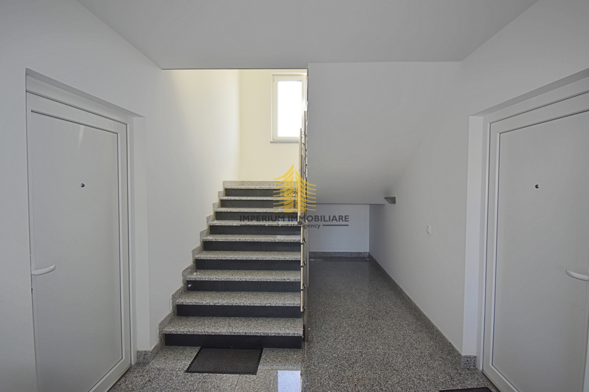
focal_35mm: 20
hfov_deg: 85.4
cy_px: 196
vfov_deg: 63.2
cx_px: 294
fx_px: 319
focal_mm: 13
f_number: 4.8
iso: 720
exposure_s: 1/200
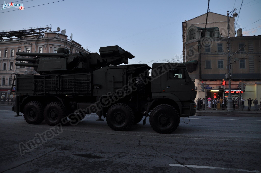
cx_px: 130
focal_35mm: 26
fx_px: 185
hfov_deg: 70.5
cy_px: 86
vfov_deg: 50.3
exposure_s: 1/160
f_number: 2.8
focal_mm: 17
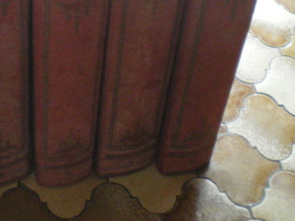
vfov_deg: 16.9
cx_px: -1
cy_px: 14
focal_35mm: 86
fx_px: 733
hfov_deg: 21.9
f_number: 3.1
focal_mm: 6.3
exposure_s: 1/13
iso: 400
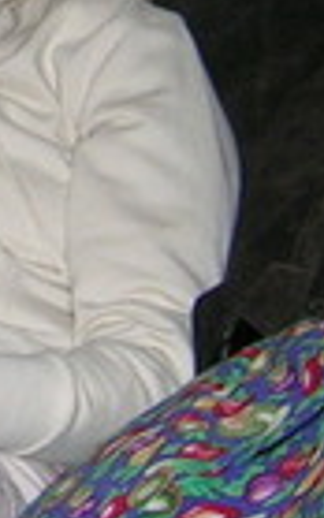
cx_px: -503
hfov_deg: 6.6
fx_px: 2639
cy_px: 13
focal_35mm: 187
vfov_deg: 11.1
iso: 92
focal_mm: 5.4
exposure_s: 1/60
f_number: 2.8
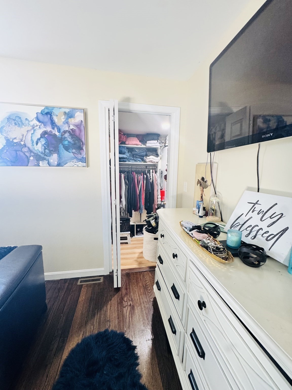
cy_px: 195
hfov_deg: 85.7
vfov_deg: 102.1
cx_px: 146
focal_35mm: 14
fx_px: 157
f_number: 2.2
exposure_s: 1/60
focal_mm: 2.22
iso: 250
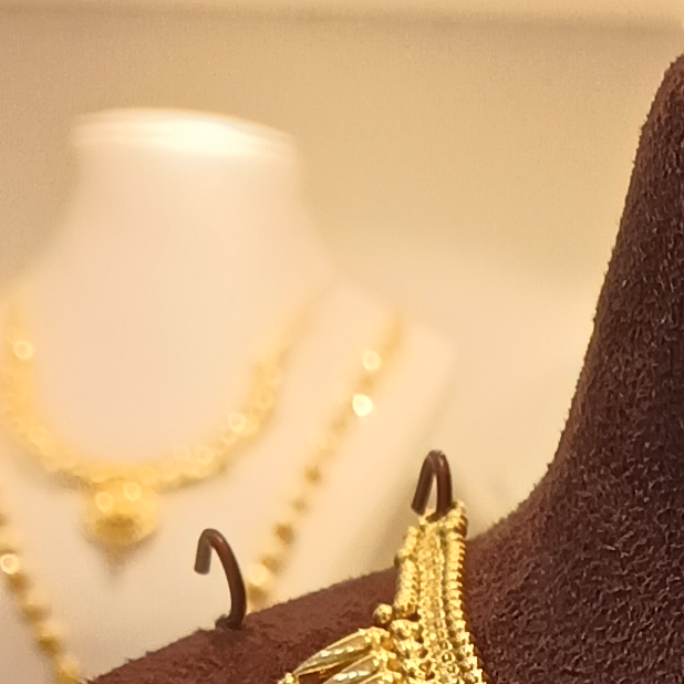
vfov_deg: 12.6
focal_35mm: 126
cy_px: 1241
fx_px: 2817
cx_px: 1053
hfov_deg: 13.0
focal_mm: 3.61
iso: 80
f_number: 1.8
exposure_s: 1/100
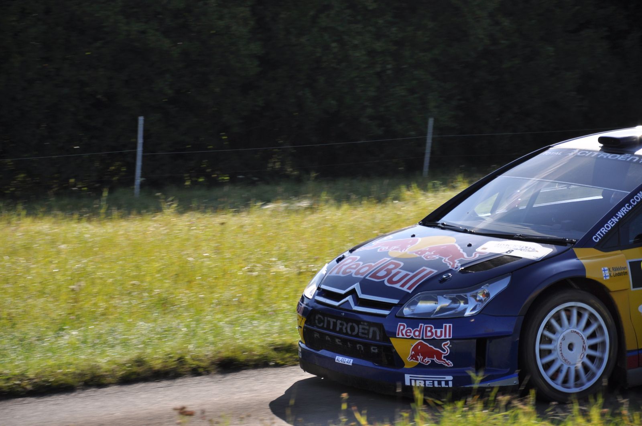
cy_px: 213
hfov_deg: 13.1
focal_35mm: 158
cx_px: 321
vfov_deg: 8.7
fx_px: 2805
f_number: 7.1
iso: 200
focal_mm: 105
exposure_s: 1/800
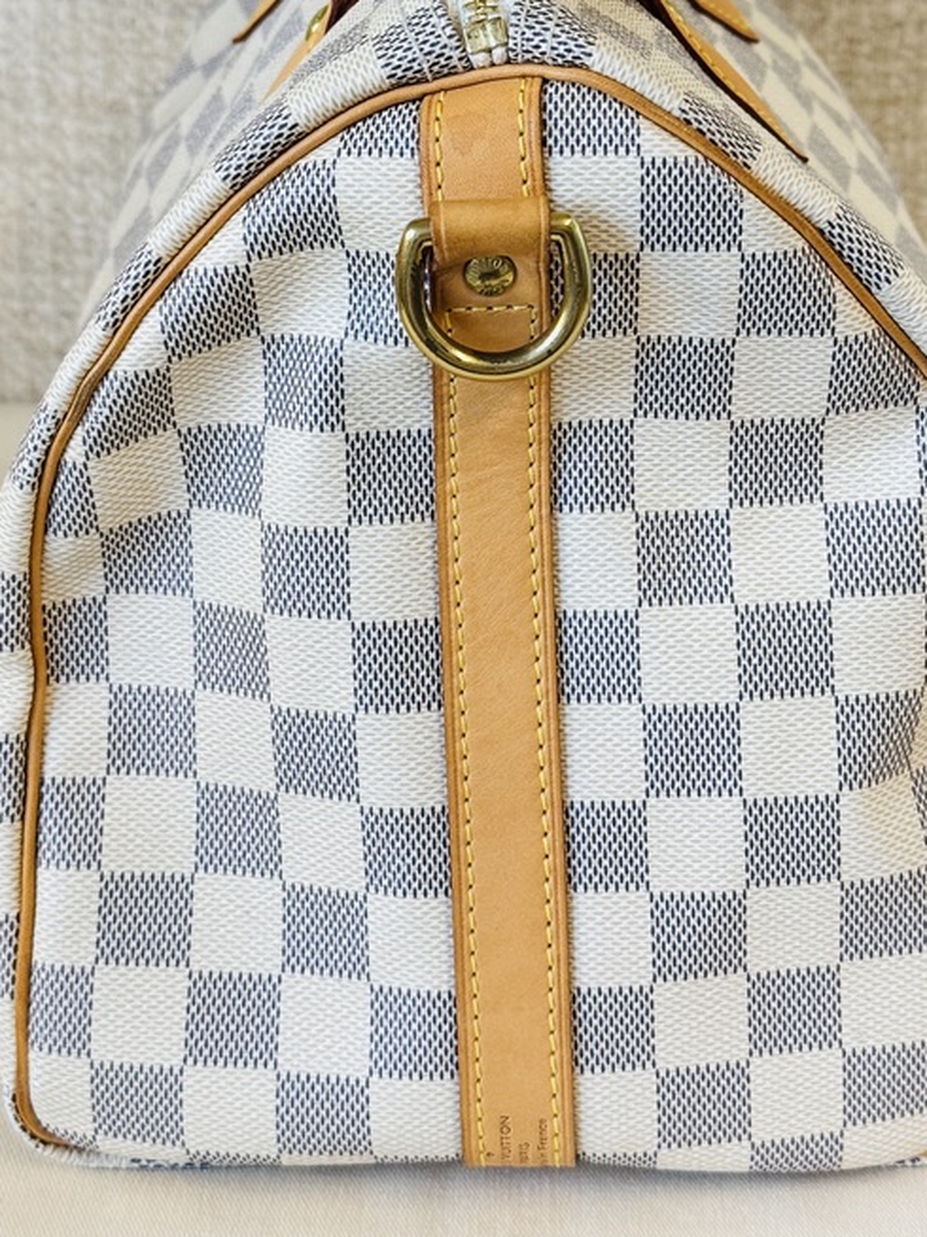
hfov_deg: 19.9
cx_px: 530
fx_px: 2644
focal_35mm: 74
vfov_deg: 26.0
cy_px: 289
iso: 100
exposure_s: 1/50
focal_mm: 6.76
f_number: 1.78
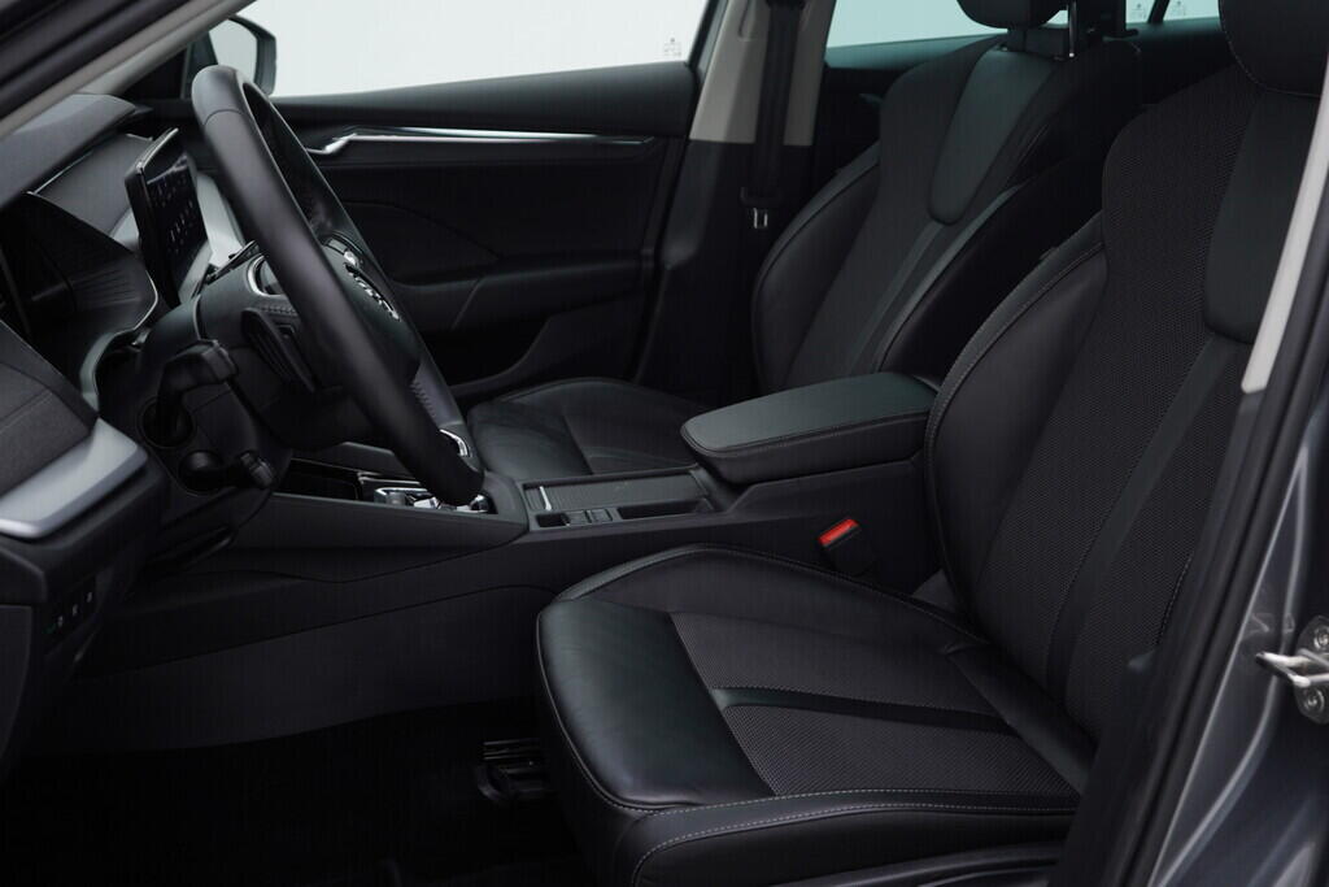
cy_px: 444
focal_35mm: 36
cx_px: 664
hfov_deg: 53.1
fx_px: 1329
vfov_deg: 36.9
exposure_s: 1/60
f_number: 3.5
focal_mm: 24
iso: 125
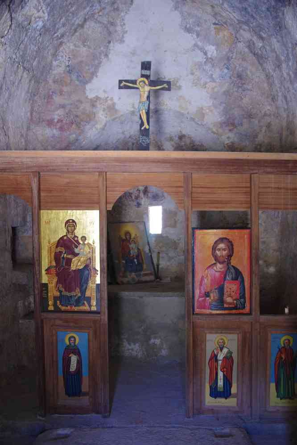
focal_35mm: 35
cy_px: 222
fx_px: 429
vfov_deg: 54.9
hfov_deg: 38.2
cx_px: 148
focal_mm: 23.1
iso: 3200
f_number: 4
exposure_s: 1/25
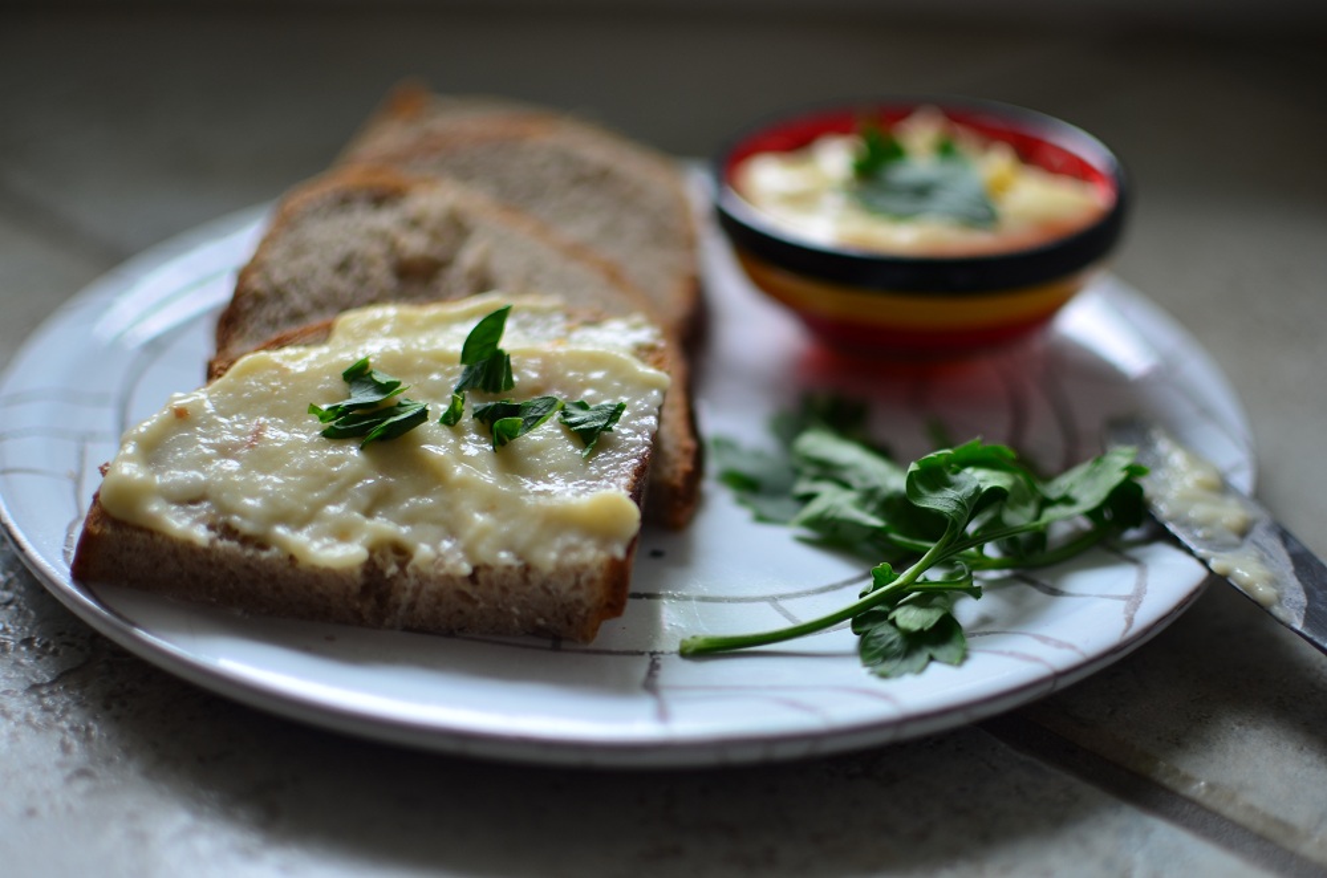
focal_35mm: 52
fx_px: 1931
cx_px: 664
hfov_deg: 37.9
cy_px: 439
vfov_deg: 25.6
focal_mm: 35
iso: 100
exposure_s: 1/50
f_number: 1.8
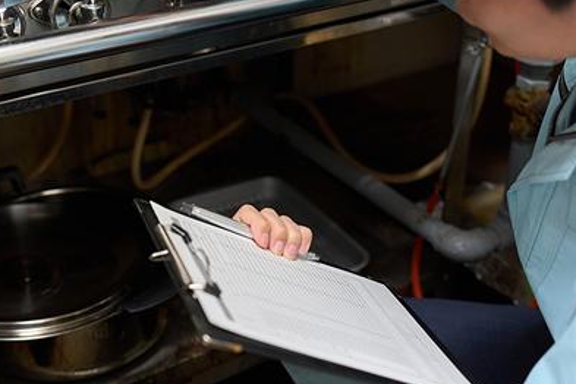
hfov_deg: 35.0
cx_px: 239
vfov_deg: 23.5
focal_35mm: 57
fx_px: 912
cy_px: 81
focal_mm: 35
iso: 2000
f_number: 2.8
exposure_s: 1/50
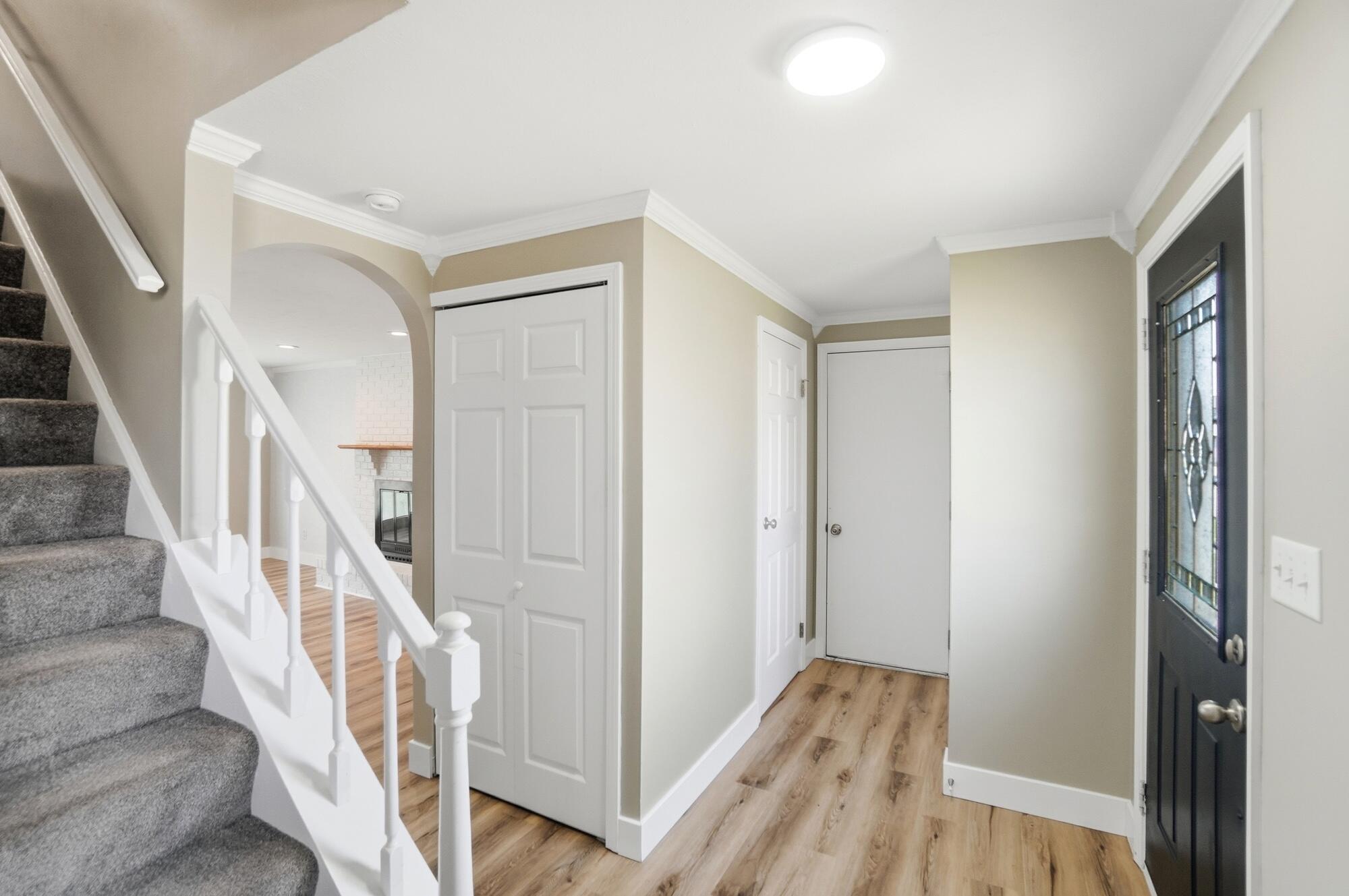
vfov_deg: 77.2
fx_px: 561
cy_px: 448
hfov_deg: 100.4
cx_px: 674
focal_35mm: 15
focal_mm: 10
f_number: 4
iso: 100
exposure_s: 1/320
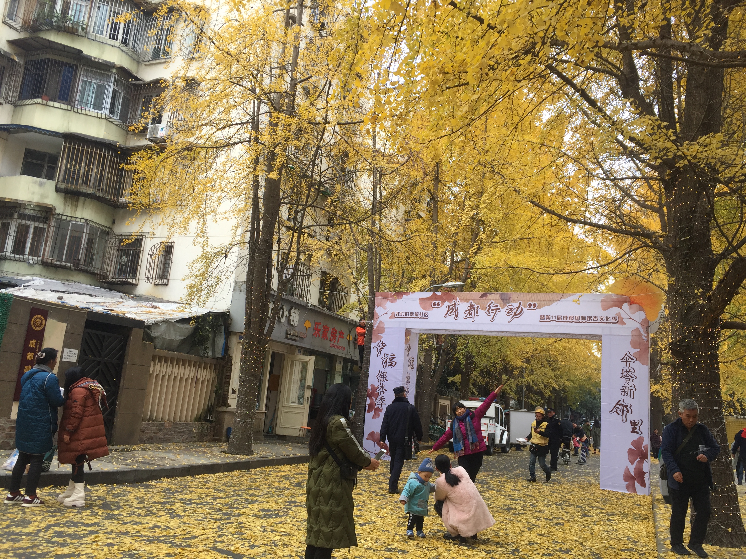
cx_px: 373
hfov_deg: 61.7
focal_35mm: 29
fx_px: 625
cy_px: 280
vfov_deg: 48.2
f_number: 2.2
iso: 32
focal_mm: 4.15
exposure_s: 1/286
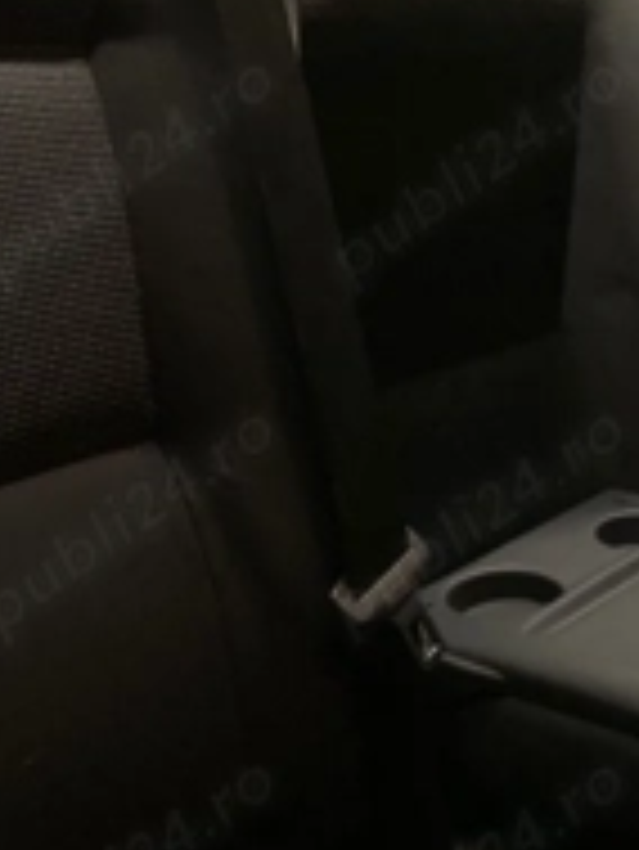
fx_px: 1352
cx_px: 567
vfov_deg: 34.3
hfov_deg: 25.8
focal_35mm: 55
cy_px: 225
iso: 1000
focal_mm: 4.25
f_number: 1.8
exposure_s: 1/15
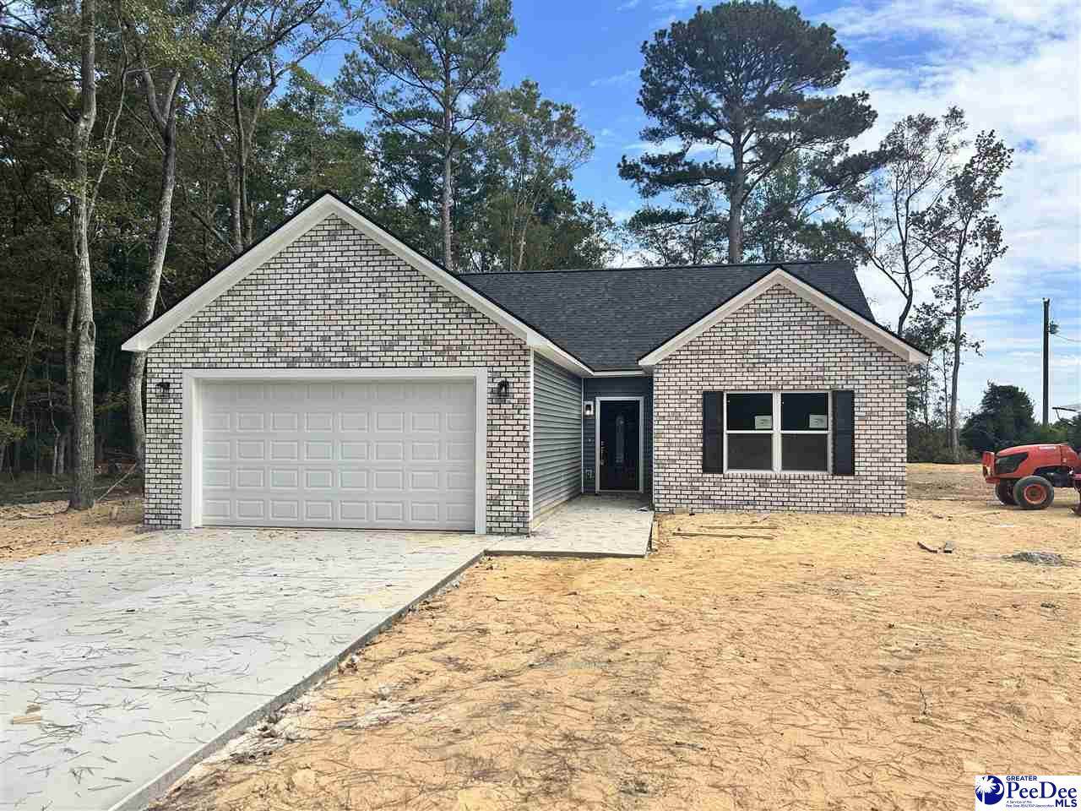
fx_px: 812
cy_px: 406
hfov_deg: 67.3
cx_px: 540
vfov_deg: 53.1
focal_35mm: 26
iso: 50
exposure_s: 1/3571
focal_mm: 5.7
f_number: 1.5
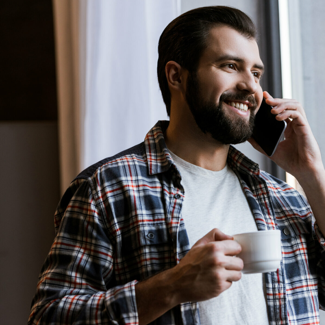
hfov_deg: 12.2
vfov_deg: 12.2
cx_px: 142
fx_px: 1519
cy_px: 162
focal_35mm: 143
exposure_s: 1/200
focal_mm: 112
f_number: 3.2
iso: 640
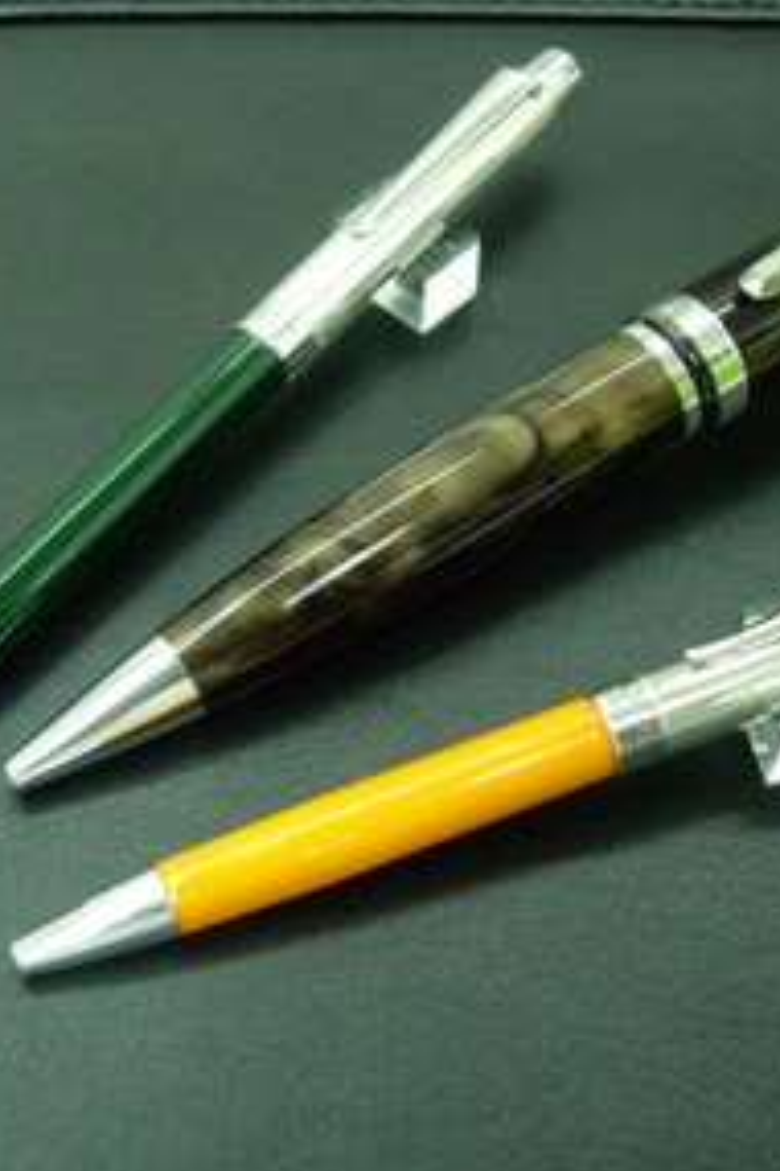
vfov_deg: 36.9
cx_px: 421
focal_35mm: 54
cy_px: 588
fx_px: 1755
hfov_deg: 25.1
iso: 400
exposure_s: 1/64
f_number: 2.8
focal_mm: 7.8
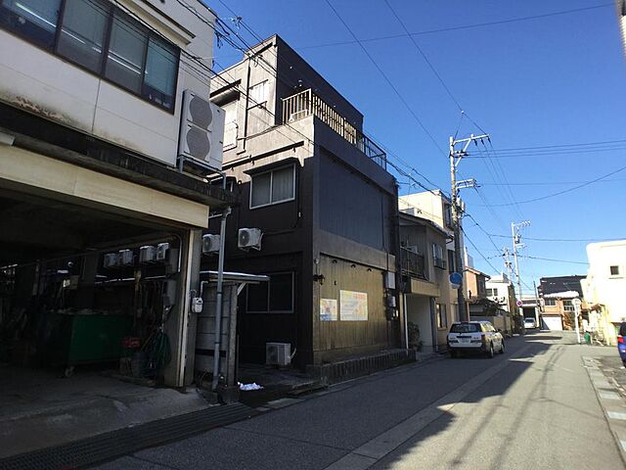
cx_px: 313
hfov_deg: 58.4
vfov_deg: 45.4
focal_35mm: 31
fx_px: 561
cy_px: 235
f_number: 2.4
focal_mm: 3.3
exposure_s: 1/641
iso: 25
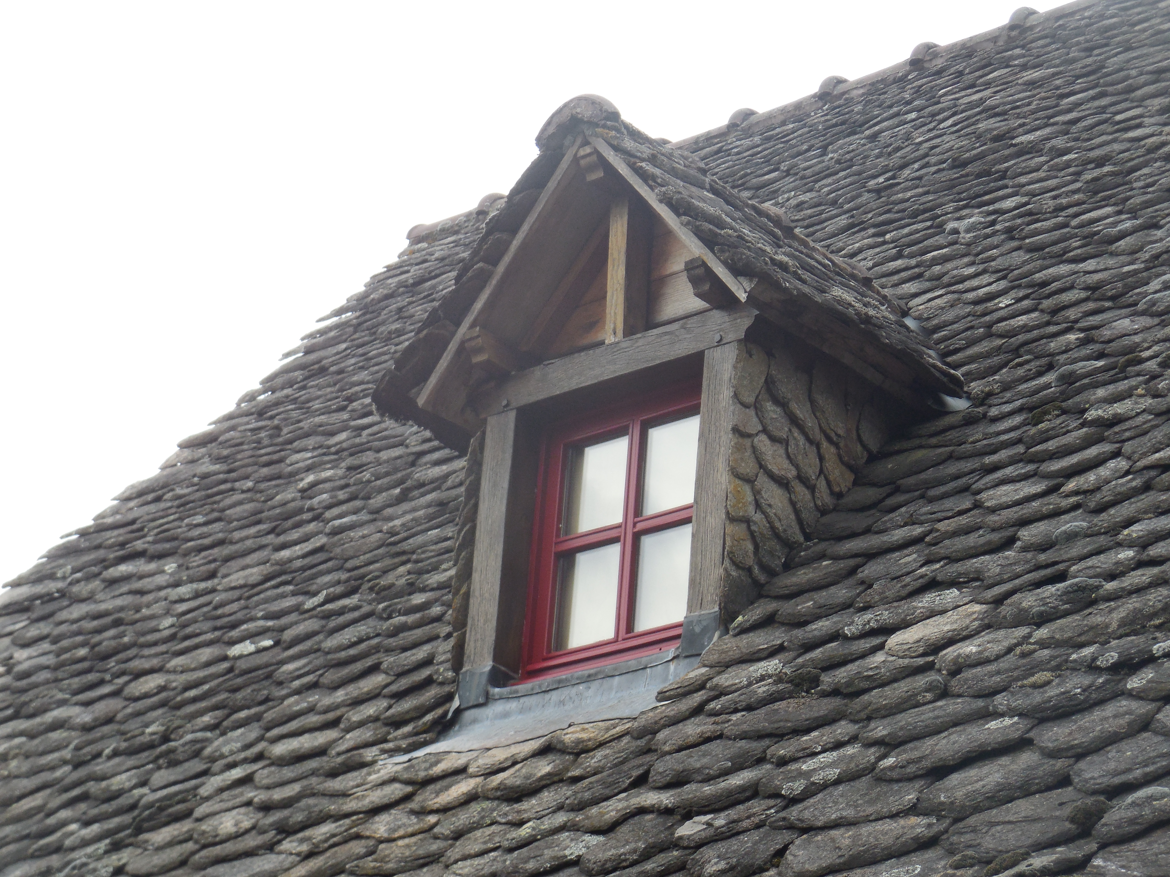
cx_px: 585
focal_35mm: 94
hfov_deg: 20.9
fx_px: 3177
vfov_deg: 15.7
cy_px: 438
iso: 220
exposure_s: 1/250
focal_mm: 16.8
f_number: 4.7
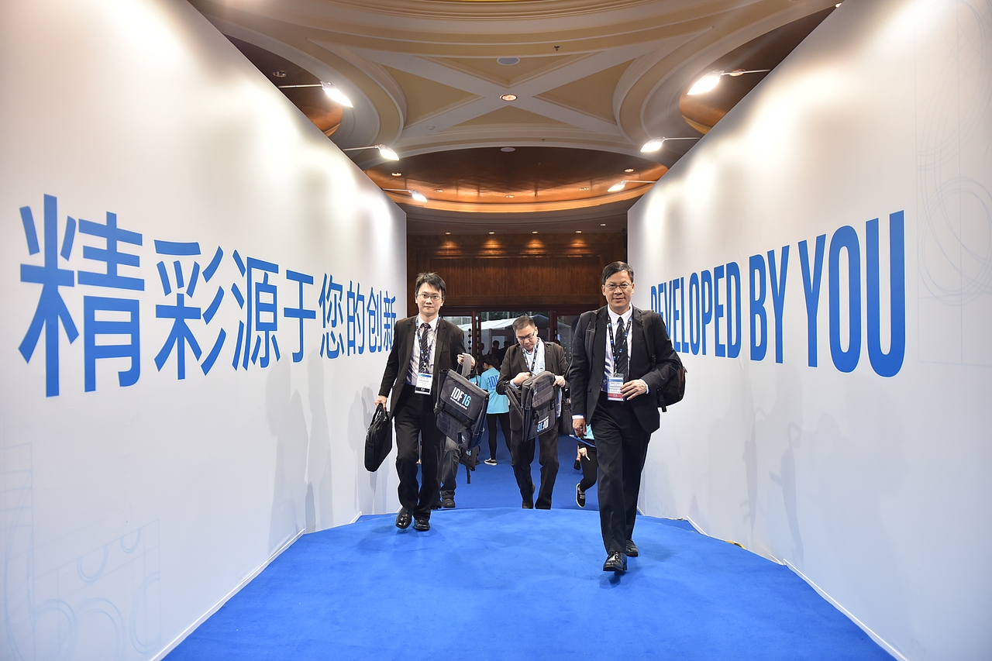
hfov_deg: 73.8
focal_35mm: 24
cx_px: 496
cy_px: 330
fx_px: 661
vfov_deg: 53.1
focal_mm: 24
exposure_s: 1/250
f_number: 2.8
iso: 400
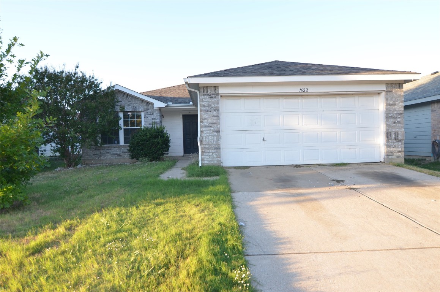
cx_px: 220
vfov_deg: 59.3
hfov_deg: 81.3
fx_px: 256
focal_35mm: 21
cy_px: 146
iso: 200
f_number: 4
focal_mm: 14
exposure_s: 1/250
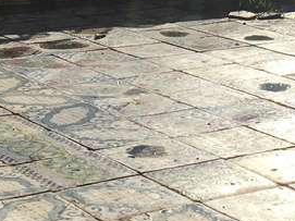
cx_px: 83
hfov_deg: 14.4
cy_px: -121
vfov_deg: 10.4
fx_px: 1167
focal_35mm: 137
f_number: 2.2
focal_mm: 4.15
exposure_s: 1/3497
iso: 25
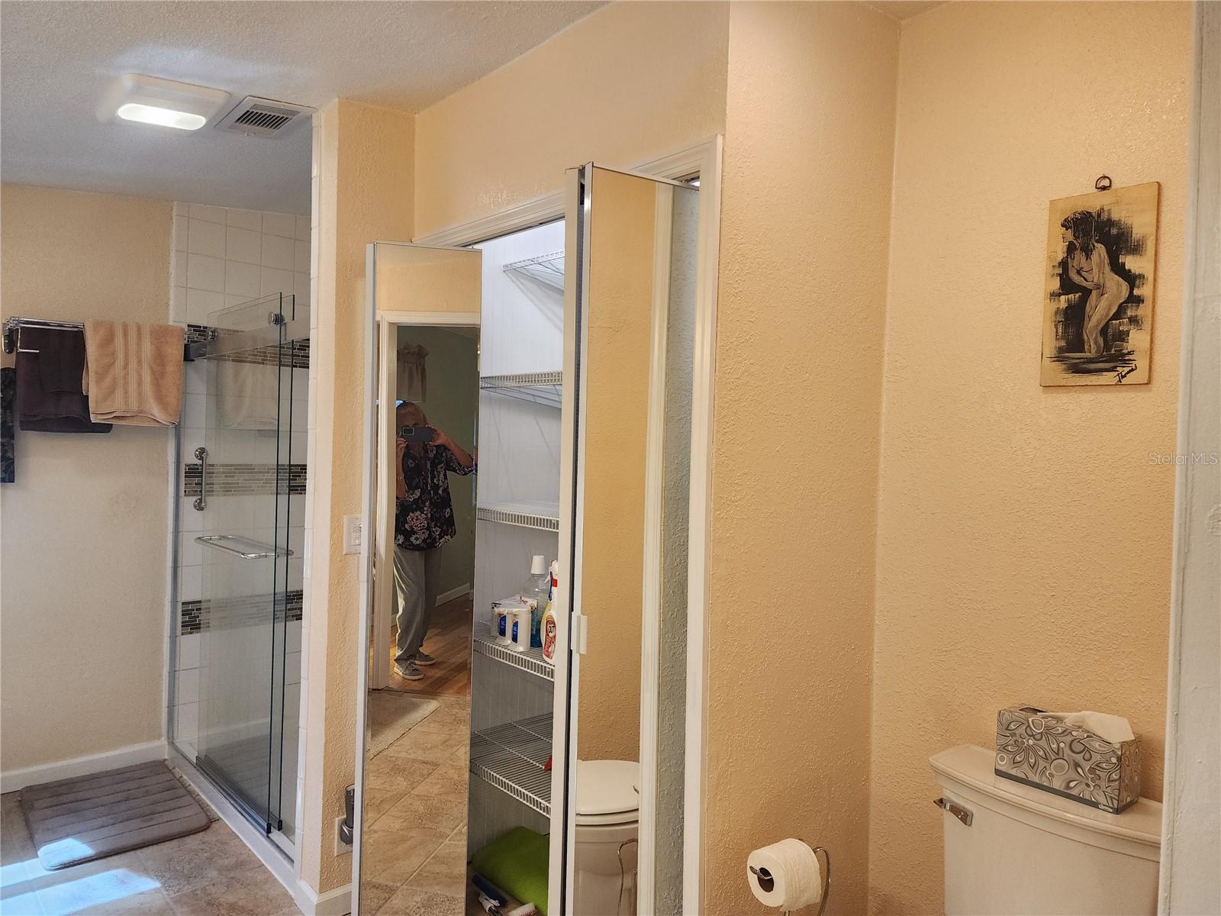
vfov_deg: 58.9
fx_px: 811
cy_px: 458
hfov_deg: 73.9
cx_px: 610
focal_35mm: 23
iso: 200
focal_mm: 6.4
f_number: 1.8
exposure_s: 1/120
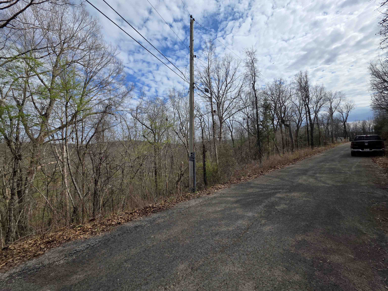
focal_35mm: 13
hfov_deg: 106.2
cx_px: 194
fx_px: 146
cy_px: 146
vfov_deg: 89.9
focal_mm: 2.2
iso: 40
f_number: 1.9
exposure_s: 1/2544
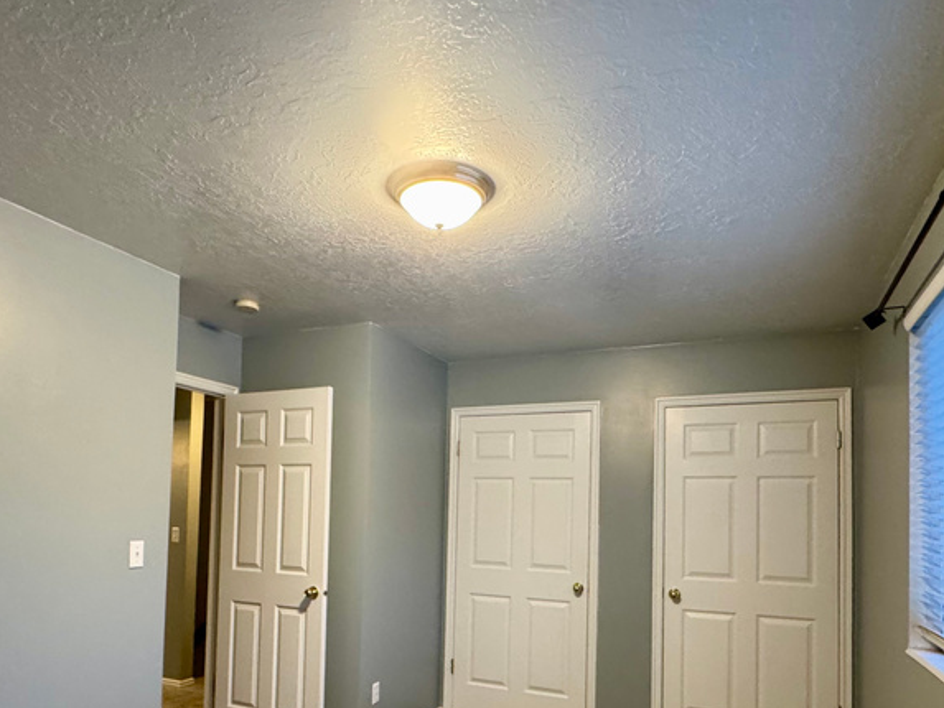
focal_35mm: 25
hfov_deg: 69.3
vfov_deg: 53.4
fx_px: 682
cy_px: 491
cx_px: 443
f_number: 2.2
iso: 500
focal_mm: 2.22
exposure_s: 1/60
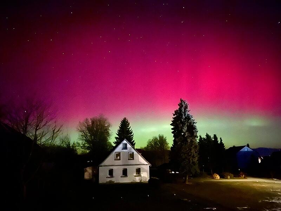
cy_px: 106
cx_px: 140
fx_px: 211
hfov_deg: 67.3
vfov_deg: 53.1
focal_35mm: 26
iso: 8000
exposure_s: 1
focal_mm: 5.1
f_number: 1.6
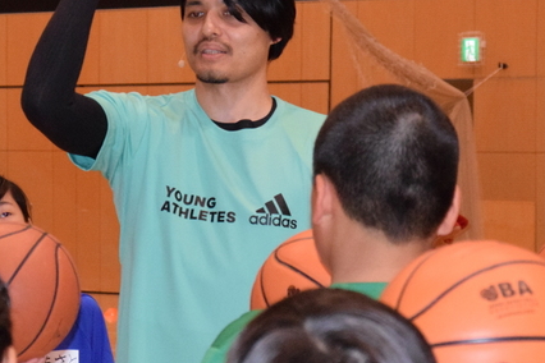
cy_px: 110
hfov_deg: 8.4
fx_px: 3724
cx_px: 159
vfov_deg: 5.6
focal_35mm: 246
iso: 6400
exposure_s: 1/200
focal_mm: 92
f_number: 11
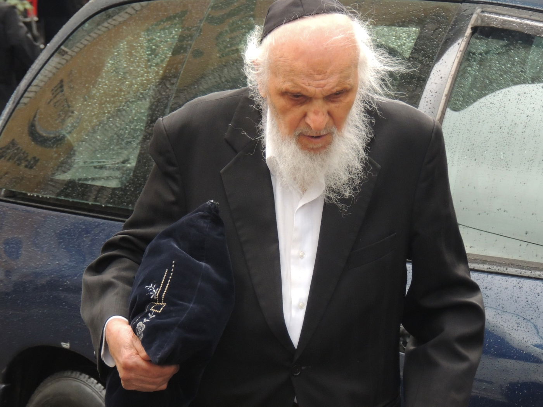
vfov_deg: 5.9
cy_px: 204
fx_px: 3922
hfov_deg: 7.9
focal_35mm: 250
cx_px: 272
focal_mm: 44.5
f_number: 4.7
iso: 720
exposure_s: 1/250
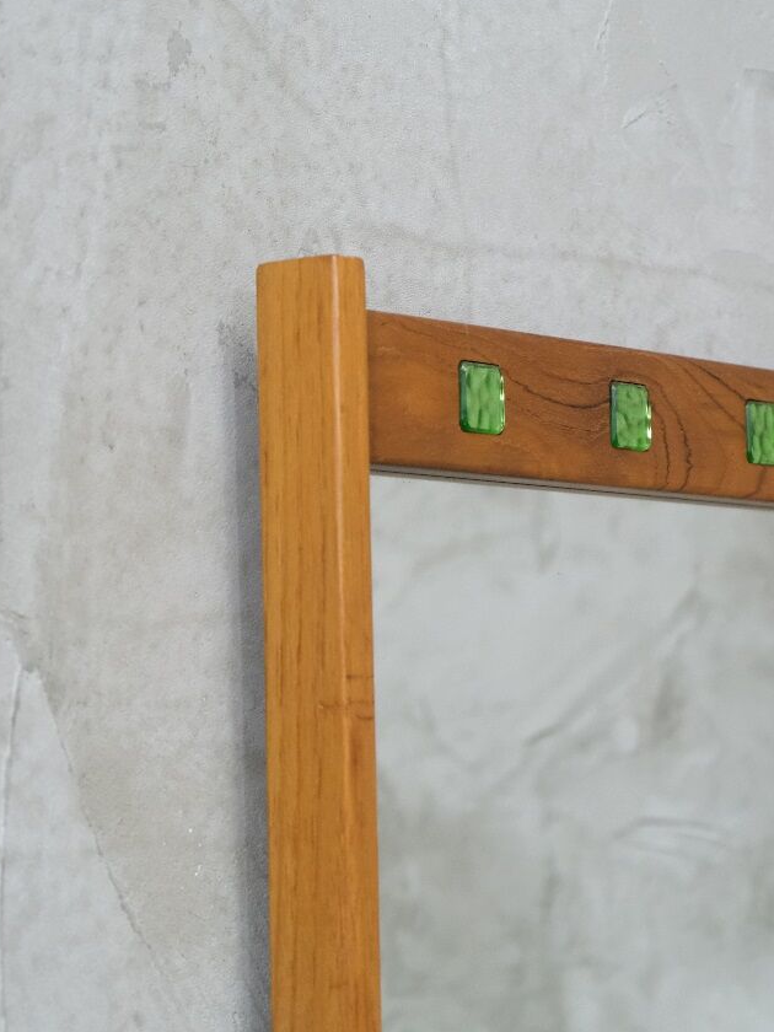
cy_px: 512
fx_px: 3428
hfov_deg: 12.8
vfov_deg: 17.1
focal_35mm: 115
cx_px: 574
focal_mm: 52.4
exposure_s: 1/80
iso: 3200
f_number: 4
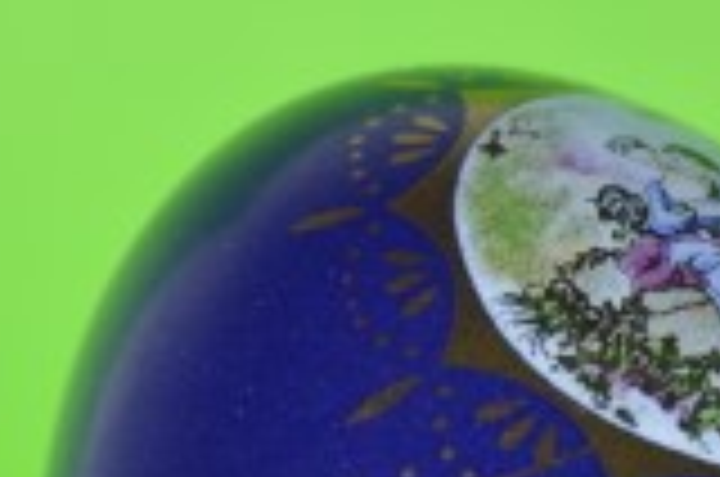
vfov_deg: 4.4
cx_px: 585
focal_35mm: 304
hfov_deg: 6.8
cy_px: 1048
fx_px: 6068
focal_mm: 36
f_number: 6.3
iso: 100
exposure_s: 1/125
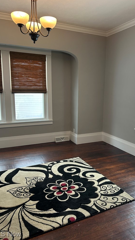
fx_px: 184
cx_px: 82
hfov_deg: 40.0
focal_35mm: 29
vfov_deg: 66.1
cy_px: 118
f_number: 1.5
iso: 125
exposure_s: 1/60
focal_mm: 5.7
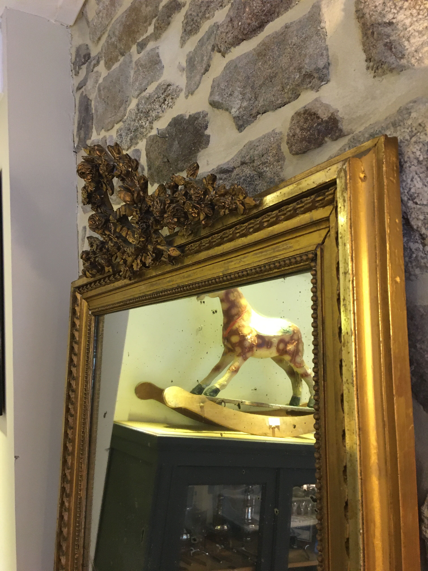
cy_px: 286
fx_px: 478
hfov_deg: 48.2
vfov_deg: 61.7
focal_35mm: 29
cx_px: 214
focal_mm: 4.15
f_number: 2.2
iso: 250
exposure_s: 1/33
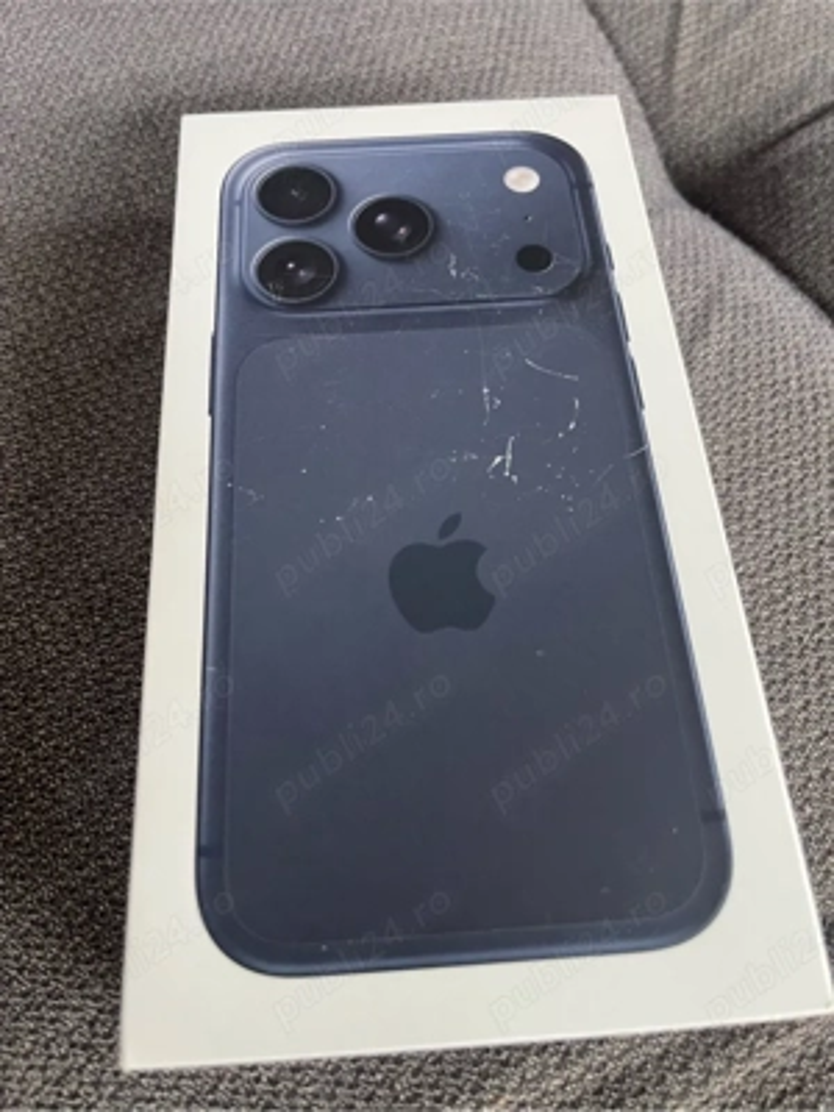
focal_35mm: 26
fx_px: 835
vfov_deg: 67.3
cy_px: 556
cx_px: 417
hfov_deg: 53.1
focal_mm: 5.1
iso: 320
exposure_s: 1/50
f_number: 1.6
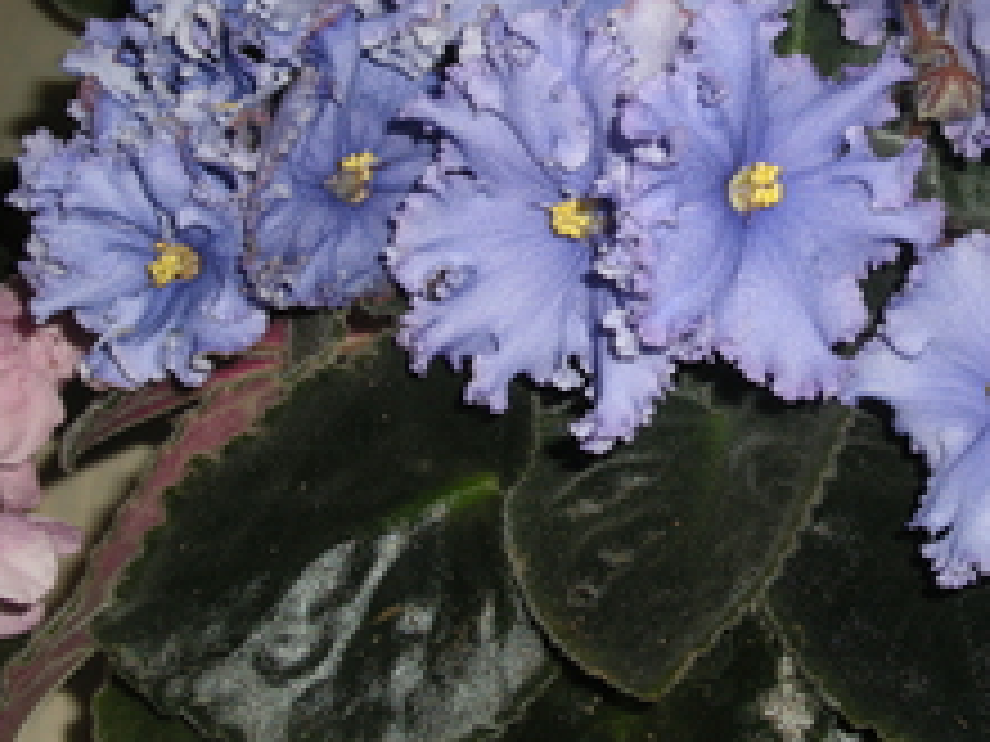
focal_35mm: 92
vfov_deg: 16.0
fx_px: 2631
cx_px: 711
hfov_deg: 21.2
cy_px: 274
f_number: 8.8
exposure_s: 1/60
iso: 81
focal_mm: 9.6
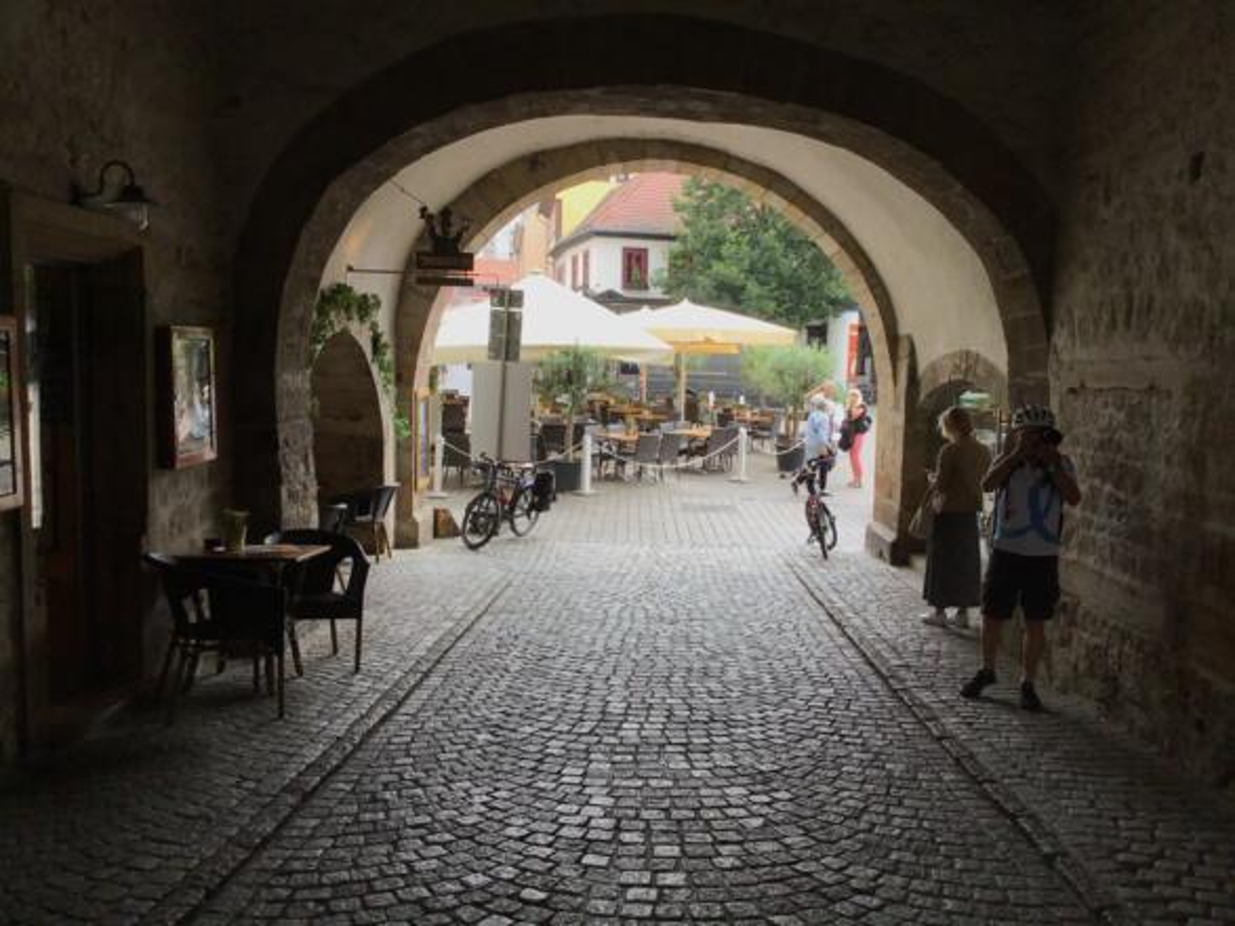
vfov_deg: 45.4
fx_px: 1106
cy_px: 463
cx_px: 618
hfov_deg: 58.4
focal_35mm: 31
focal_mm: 3.3
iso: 25
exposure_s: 1/155
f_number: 2.4
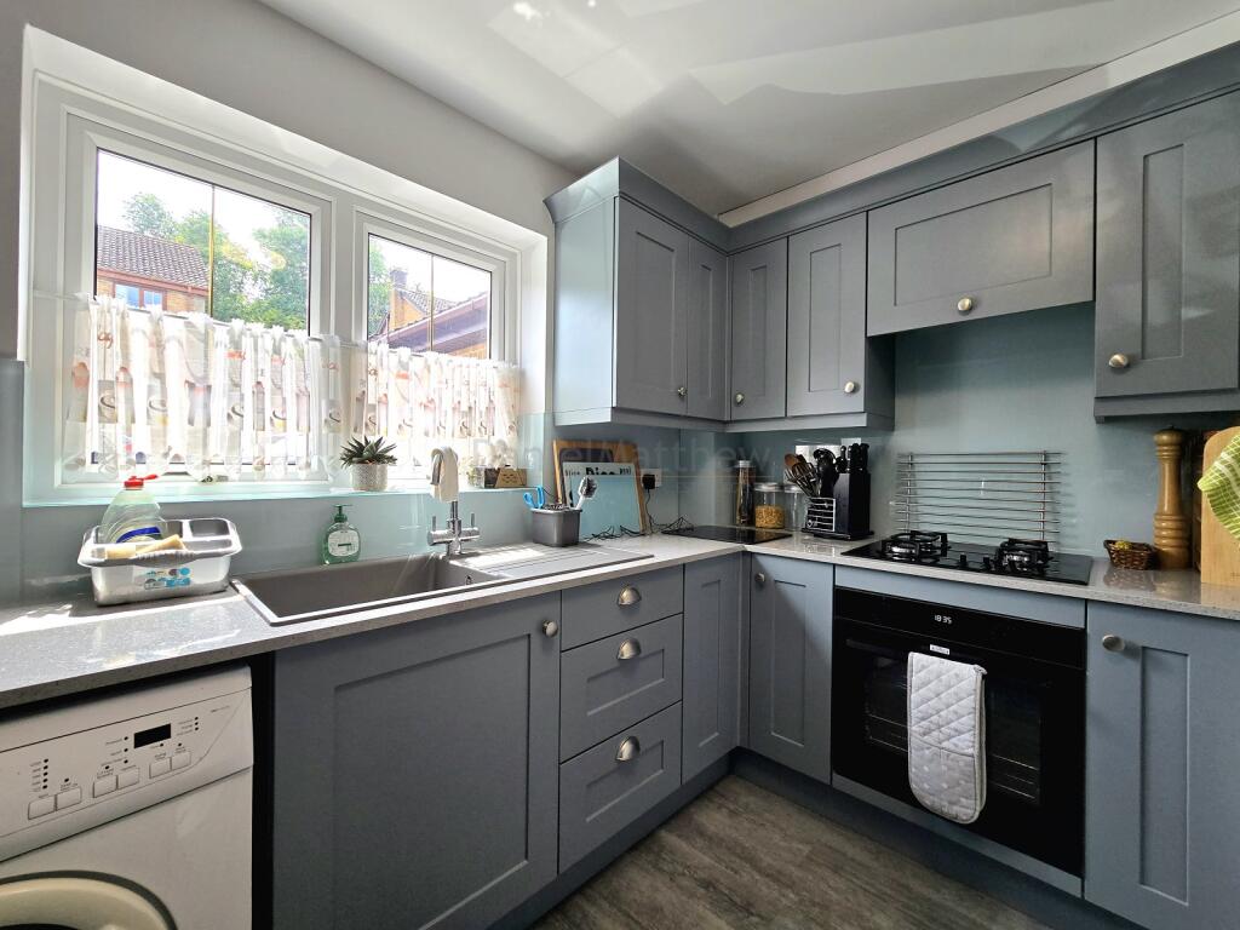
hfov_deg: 106.2
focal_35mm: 13
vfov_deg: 89.9
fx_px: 466
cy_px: 465
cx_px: 620
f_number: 2.2
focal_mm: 2.2
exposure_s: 1/114
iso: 50
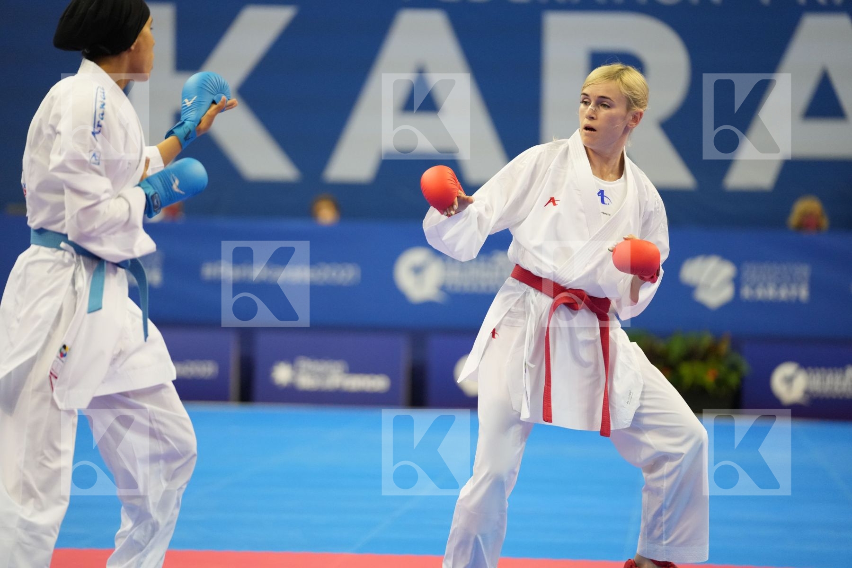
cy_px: 284
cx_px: 426
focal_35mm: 164
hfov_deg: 12.5
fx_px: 3881
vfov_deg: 8.4
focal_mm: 164
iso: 4000
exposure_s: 1/1000
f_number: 2.8
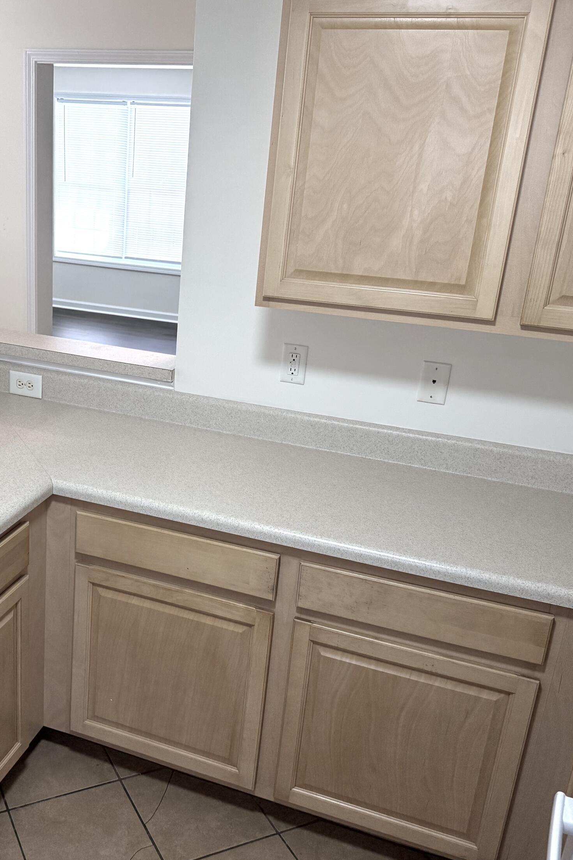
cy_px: 424
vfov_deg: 55.8
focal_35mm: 34
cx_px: 148
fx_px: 812
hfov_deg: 38.0
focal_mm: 6.76
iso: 200
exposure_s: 1/178
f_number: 1.78
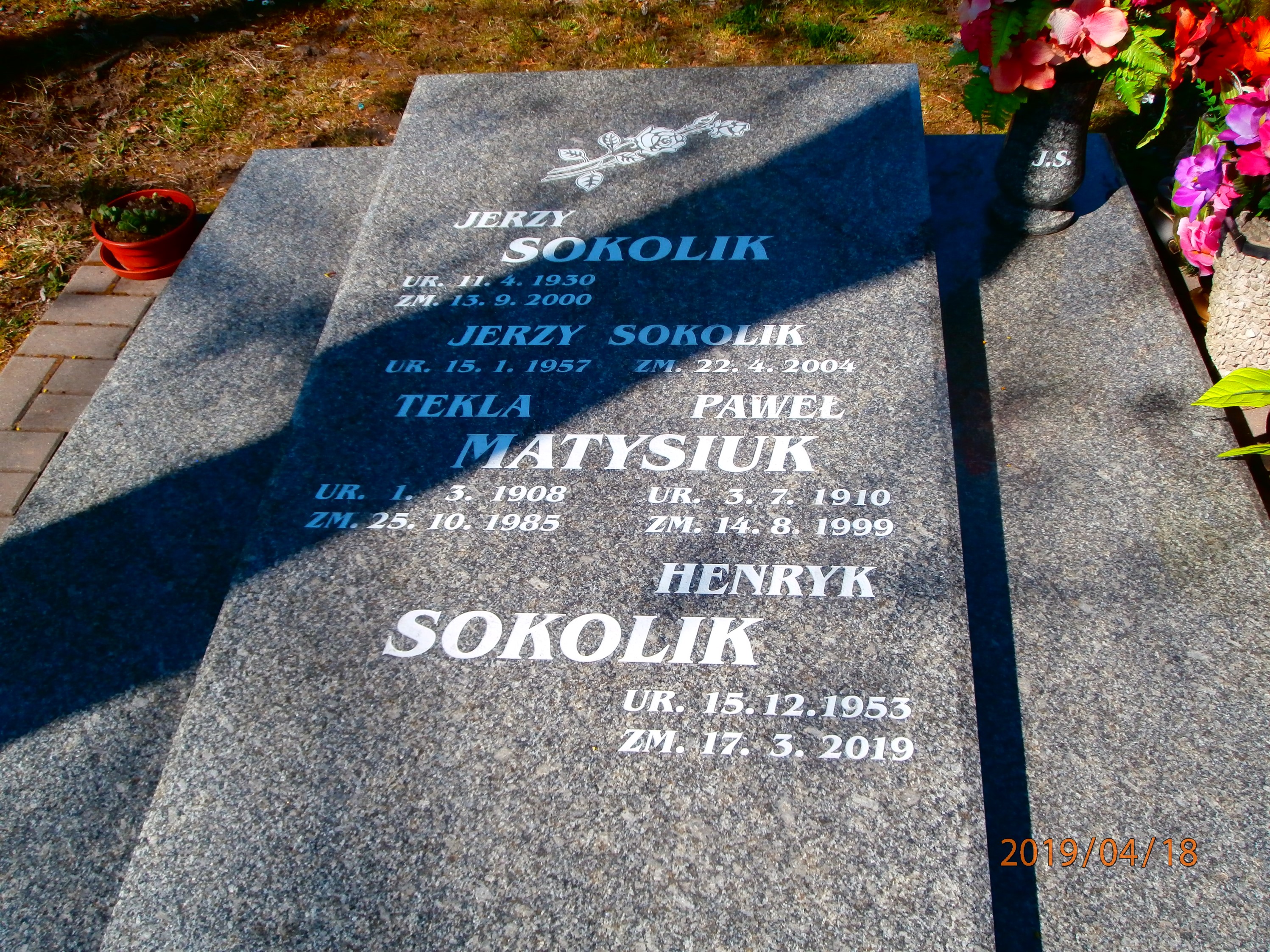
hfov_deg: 60.0
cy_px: 476
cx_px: 635
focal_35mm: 30
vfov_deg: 46.8
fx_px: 1101
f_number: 3.5
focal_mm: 5.36
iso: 100
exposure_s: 1/800
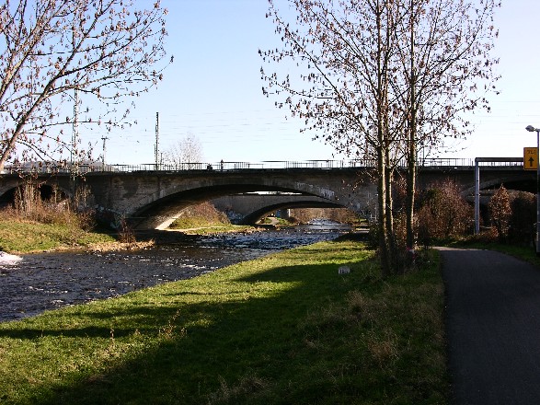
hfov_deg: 52.6
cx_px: 270
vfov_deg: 40.7
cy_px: 202
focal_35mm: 35
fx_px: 546
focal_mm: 8.9
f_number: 6.3
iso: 50
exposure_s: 1/100
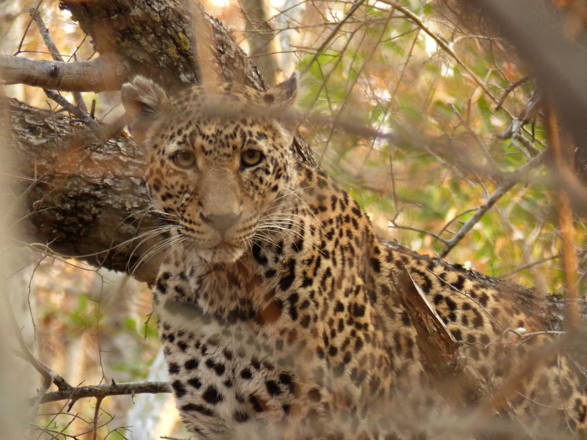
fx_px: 10174
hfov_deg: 3.3
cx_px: 294
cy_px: 220
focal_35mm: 600
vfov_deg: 2.5
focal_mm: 108
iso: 400
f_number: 2.8
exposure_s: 1/80
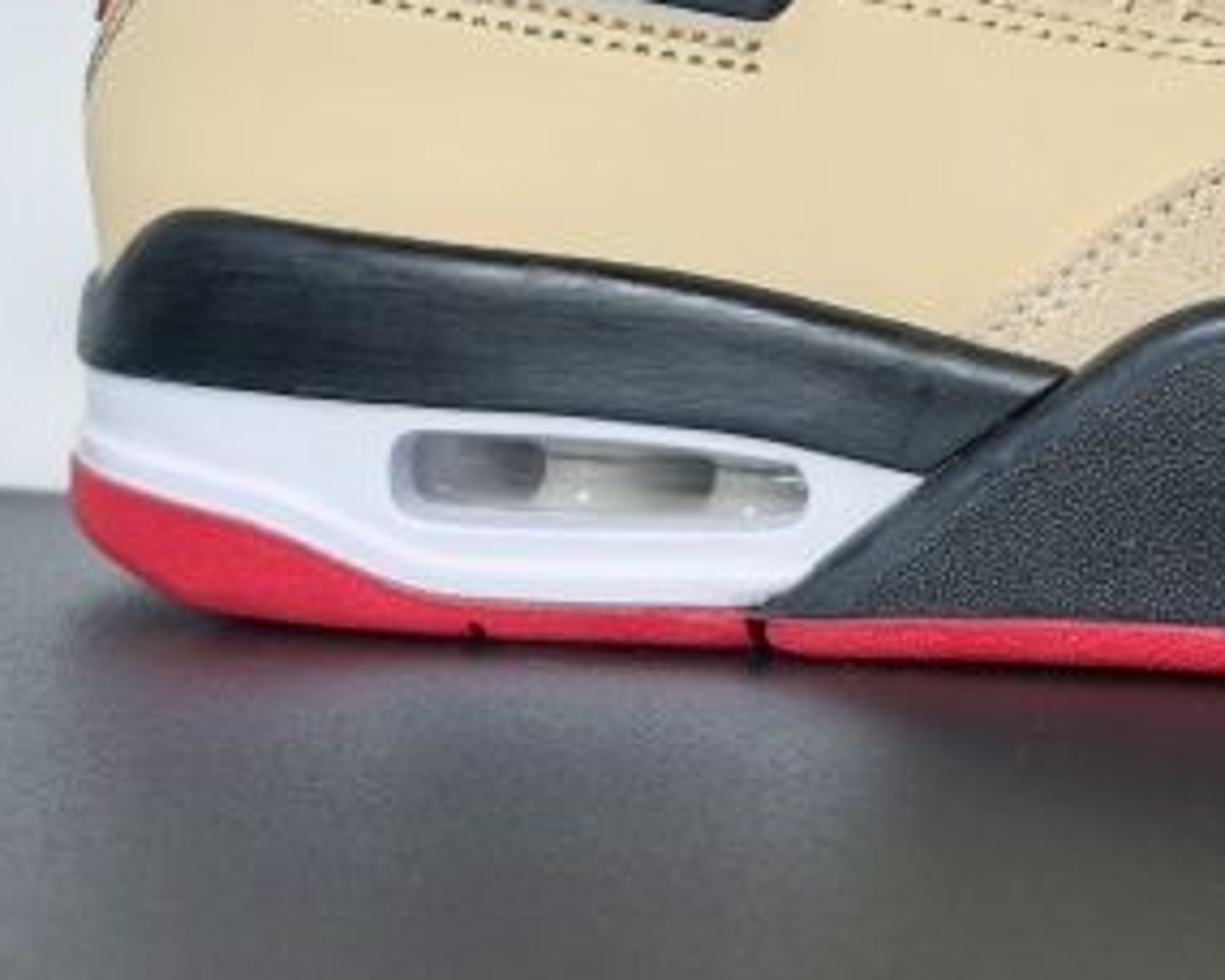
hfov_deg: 24.6
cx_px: 1216
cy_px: -30
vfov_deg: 20.0
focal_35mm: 74
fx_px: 2683
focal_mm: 6.98
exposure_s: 1/402
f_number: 2
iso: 50
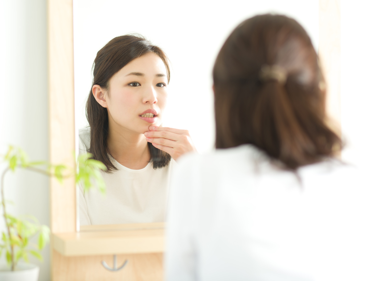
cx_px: 188
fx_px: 1278
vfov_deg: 12.6
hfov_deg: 16.7
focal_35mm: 118
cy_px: 140
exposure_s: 1/125
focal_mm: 150
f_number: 3.5
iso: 200
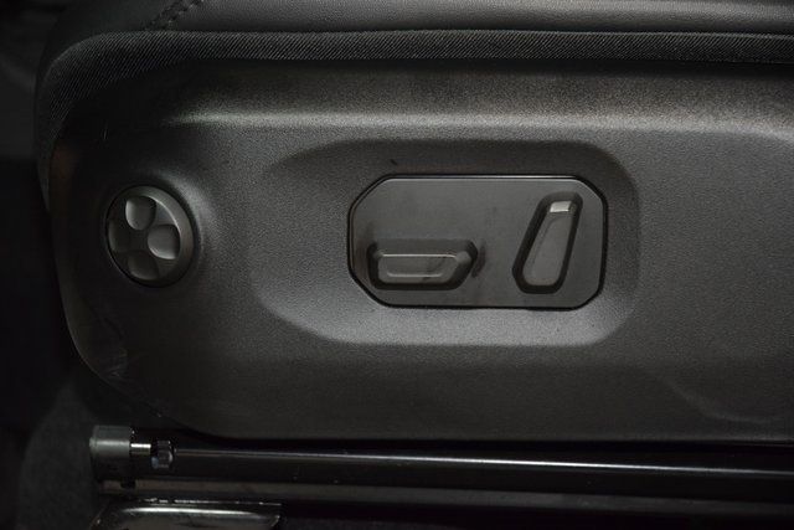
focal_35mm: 105
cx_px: 397
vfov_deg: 13.0
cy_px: 265
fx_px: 2316
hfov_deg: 19.5
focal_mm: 70
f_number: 4.5
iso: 2500
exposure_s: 1/50
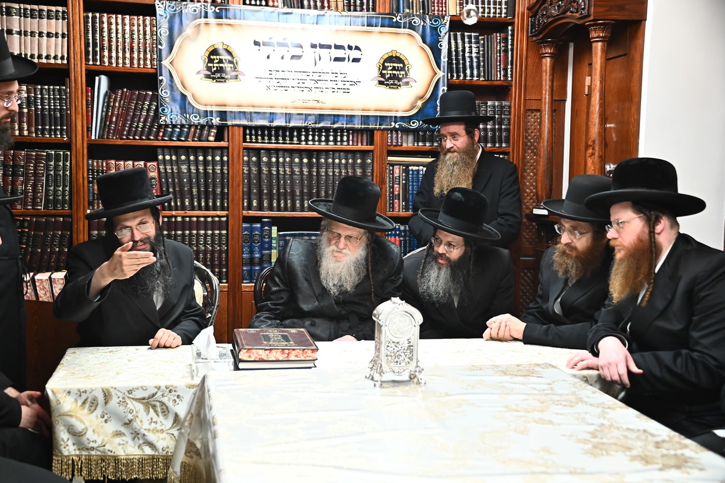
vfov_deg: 29.8
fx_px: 906
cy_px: 242
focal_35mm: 45
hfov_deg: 43.6
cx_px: 362
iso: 3200
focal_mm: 45
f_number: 4.2
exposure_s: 1/160
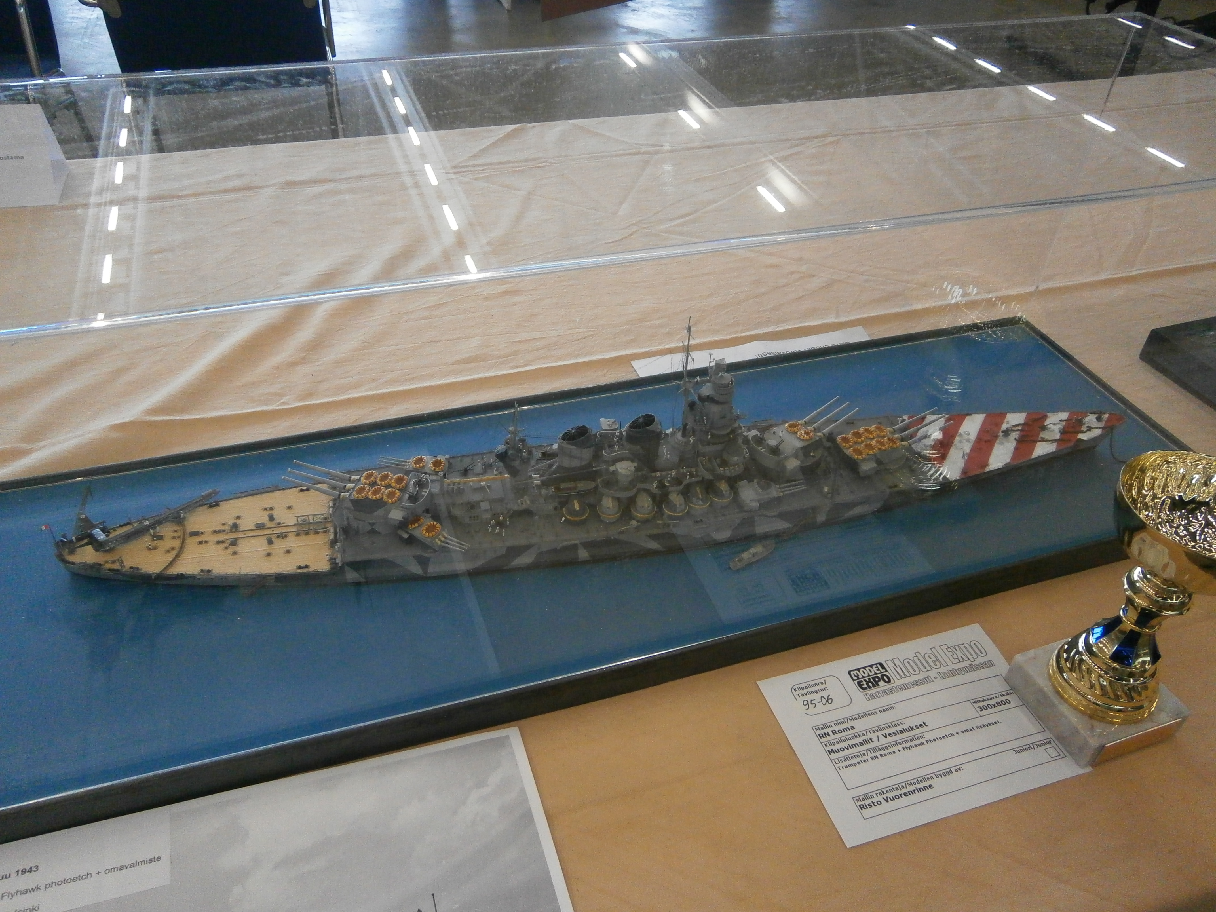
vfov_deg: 53.1
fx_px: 913
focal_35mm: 26
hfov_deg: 67.3
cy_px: 456
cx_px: 608
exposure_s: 1/50
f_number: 2.8
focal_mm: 4.7
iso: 400
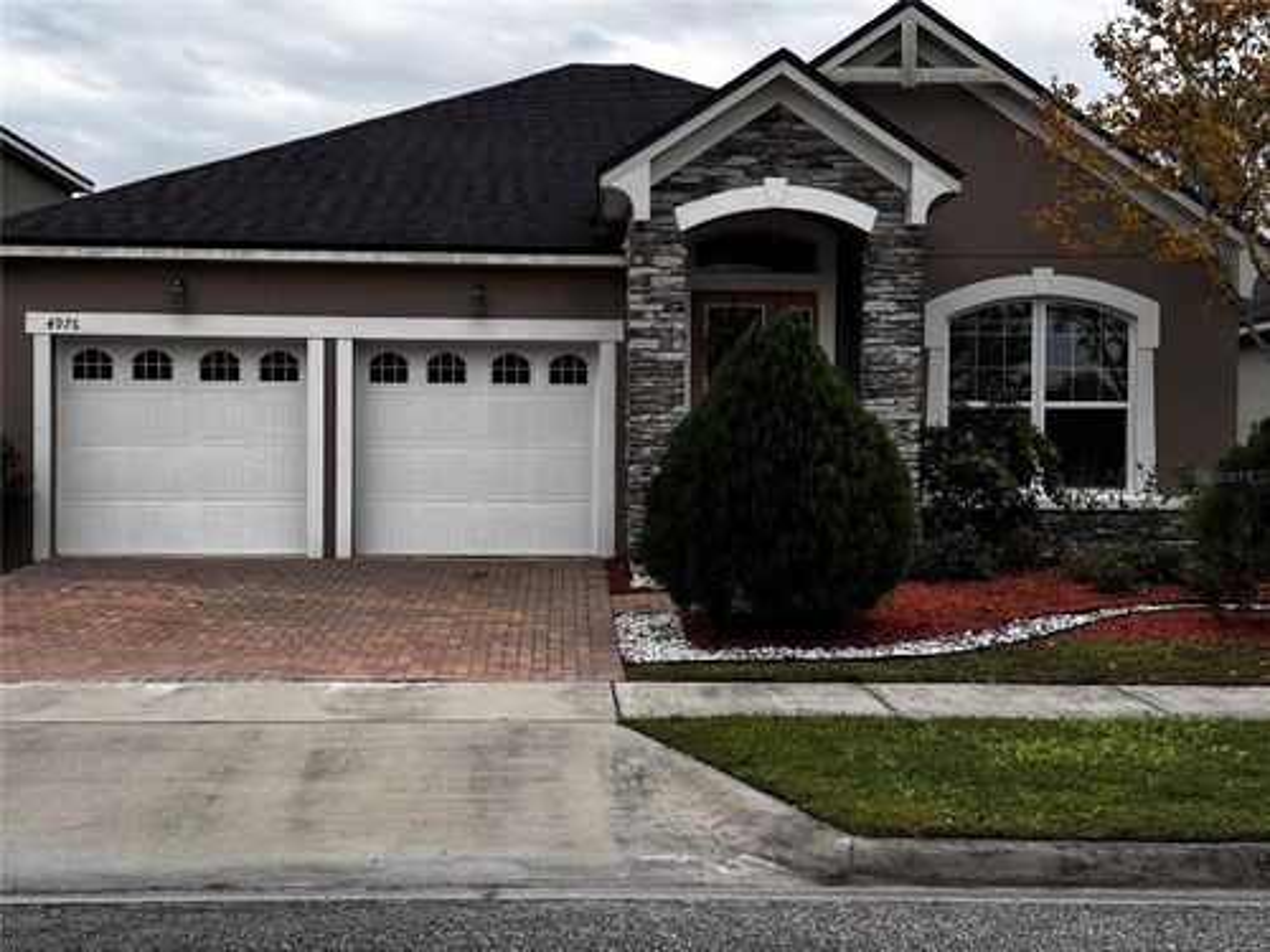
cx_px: 635
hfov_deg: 39.7
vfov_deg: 30.3
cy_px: 476
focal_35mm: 48
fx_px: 1761
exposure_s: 1/2045
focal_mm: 6.76
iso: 64
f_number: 1.78
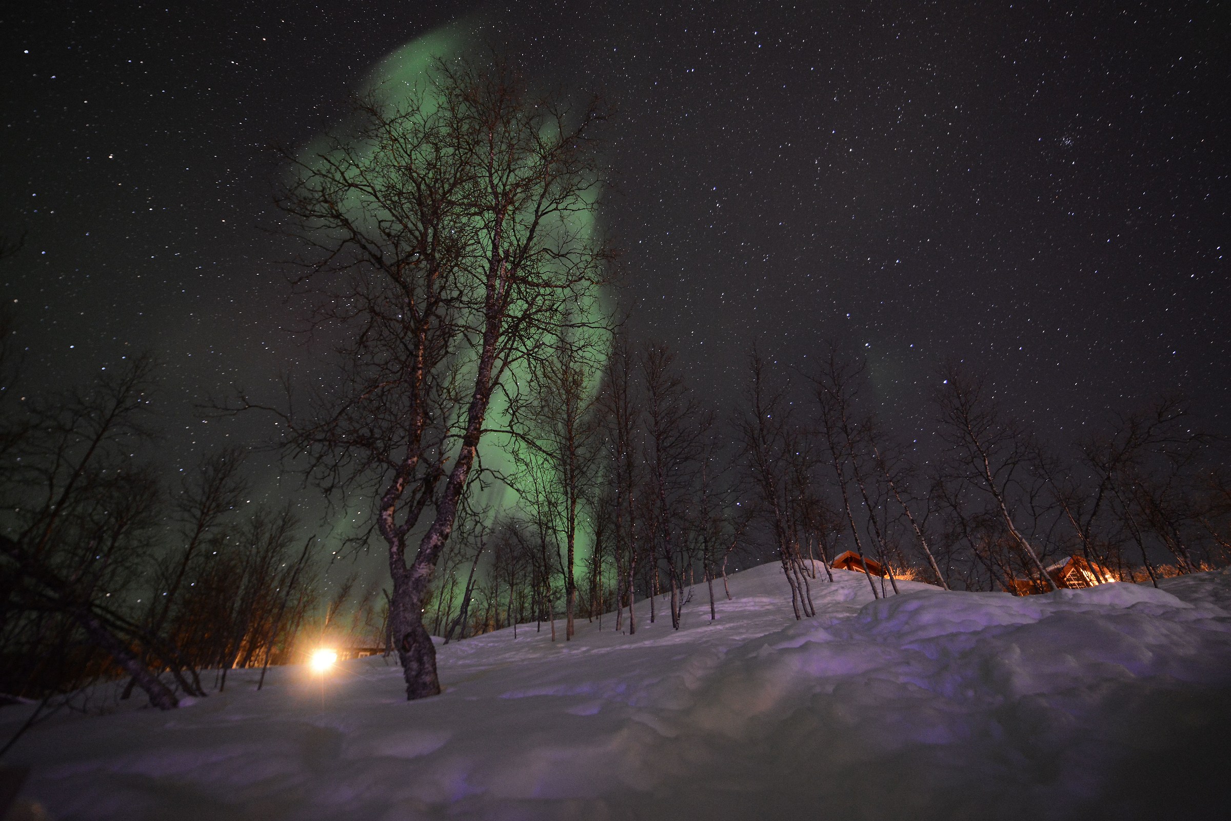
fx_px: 479
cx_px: 616
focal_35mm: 14
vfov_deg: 81.2
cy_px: 410
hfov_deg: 104.2
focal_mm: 14
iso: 3200
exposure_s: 25
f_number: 3.5
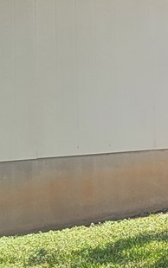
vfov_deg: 11.4
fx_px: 1281
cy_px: -151
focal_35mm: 175
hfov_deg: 7.4
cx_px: 206
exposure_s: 1/445
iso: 20
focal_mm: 7
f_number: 1.8
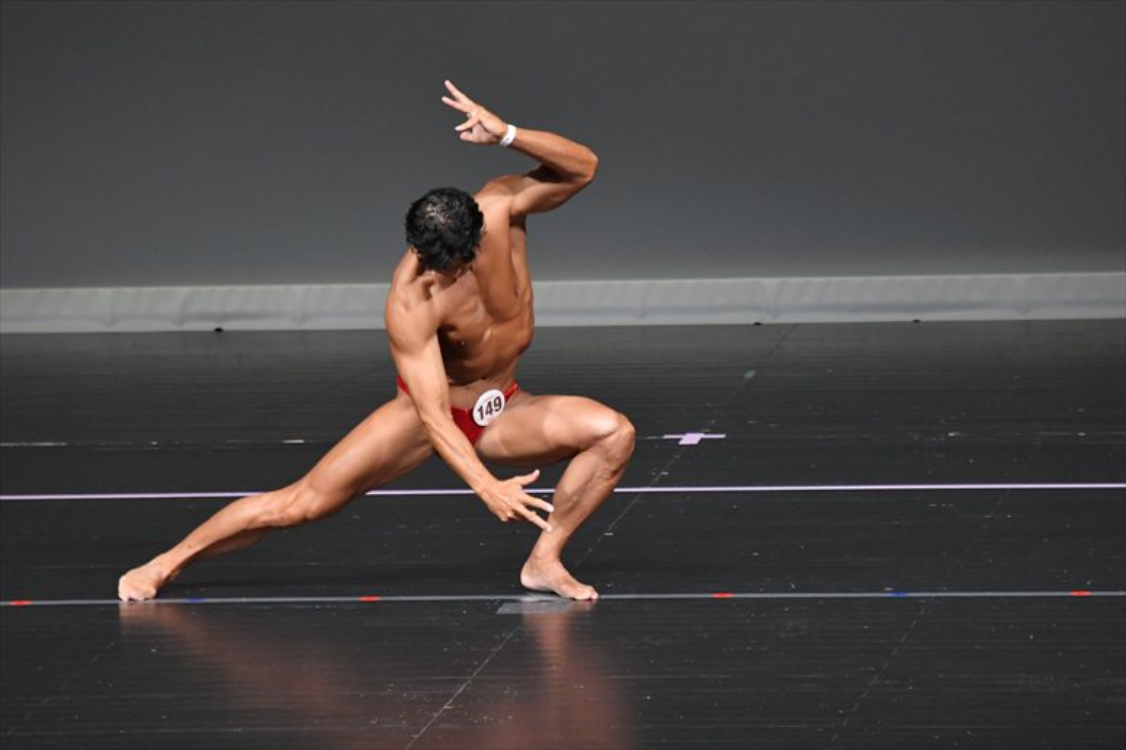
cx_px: 563
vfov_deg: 3.7
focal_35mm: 375
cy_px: 375
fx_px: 11724
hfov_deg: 5.5
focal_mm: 250
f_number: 5.6
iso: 4000
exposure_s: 1/400
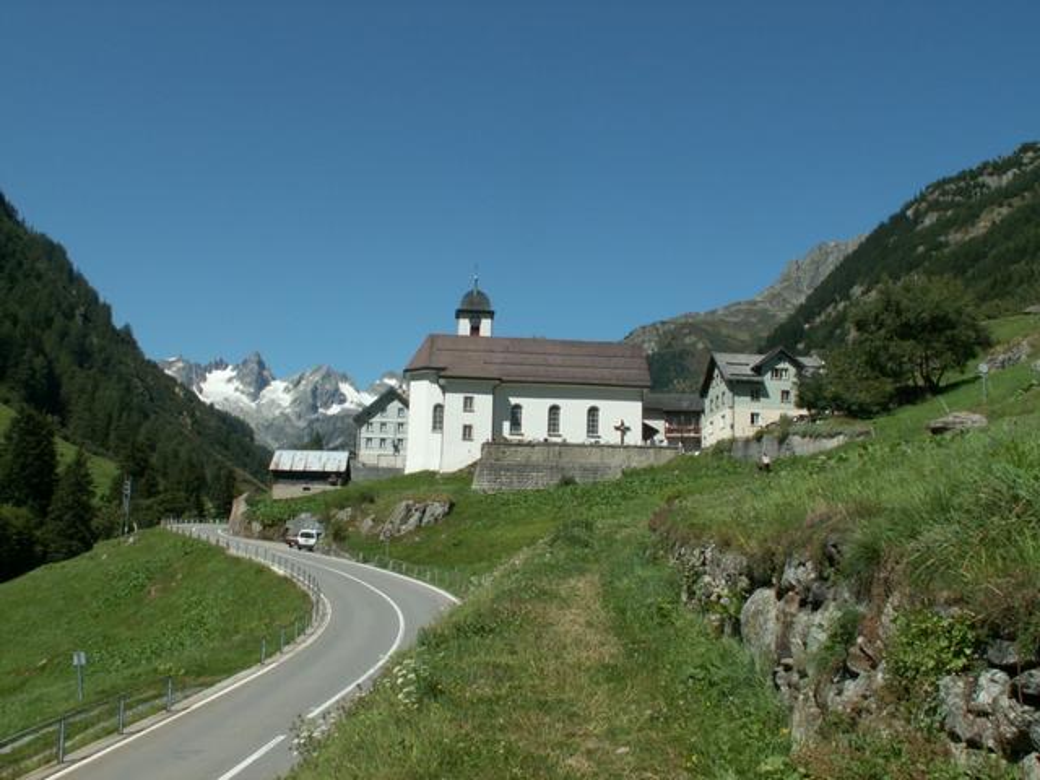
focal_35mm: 35
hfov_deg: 52.6
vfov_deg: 40.7
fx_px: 1052
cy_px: 390
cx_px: 520
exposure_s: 1/250
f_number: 7.1
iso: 50
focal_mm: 5.86
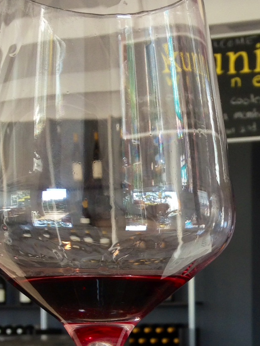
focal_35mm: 82
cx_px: 243
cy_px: 317
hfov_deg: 17.7
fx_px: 821
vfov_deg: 23.2
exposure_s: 1/60
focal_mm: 4.13
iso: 64
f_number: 2.4
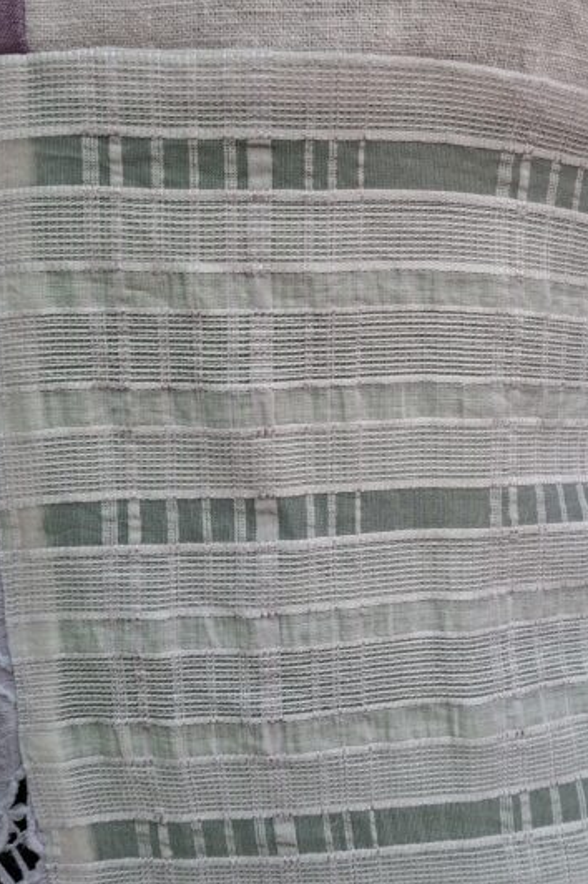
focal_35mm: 36
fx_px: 883
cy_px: 419
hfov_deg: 36.0
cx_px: 437
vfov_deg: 53.1
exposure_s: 1/100
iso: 50
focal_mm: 5.54
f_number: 1.8
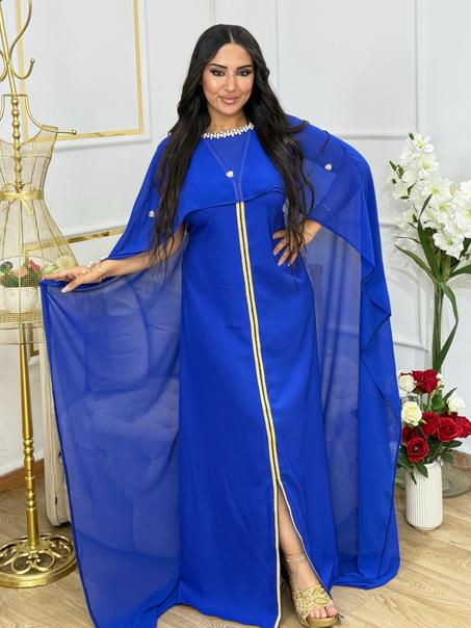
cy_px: 314
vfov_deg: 39.7
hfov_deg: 30.3
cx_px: 236
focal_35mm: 48
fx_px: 871
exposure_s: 1/233
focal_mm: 6.76
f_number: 1.78
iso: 64
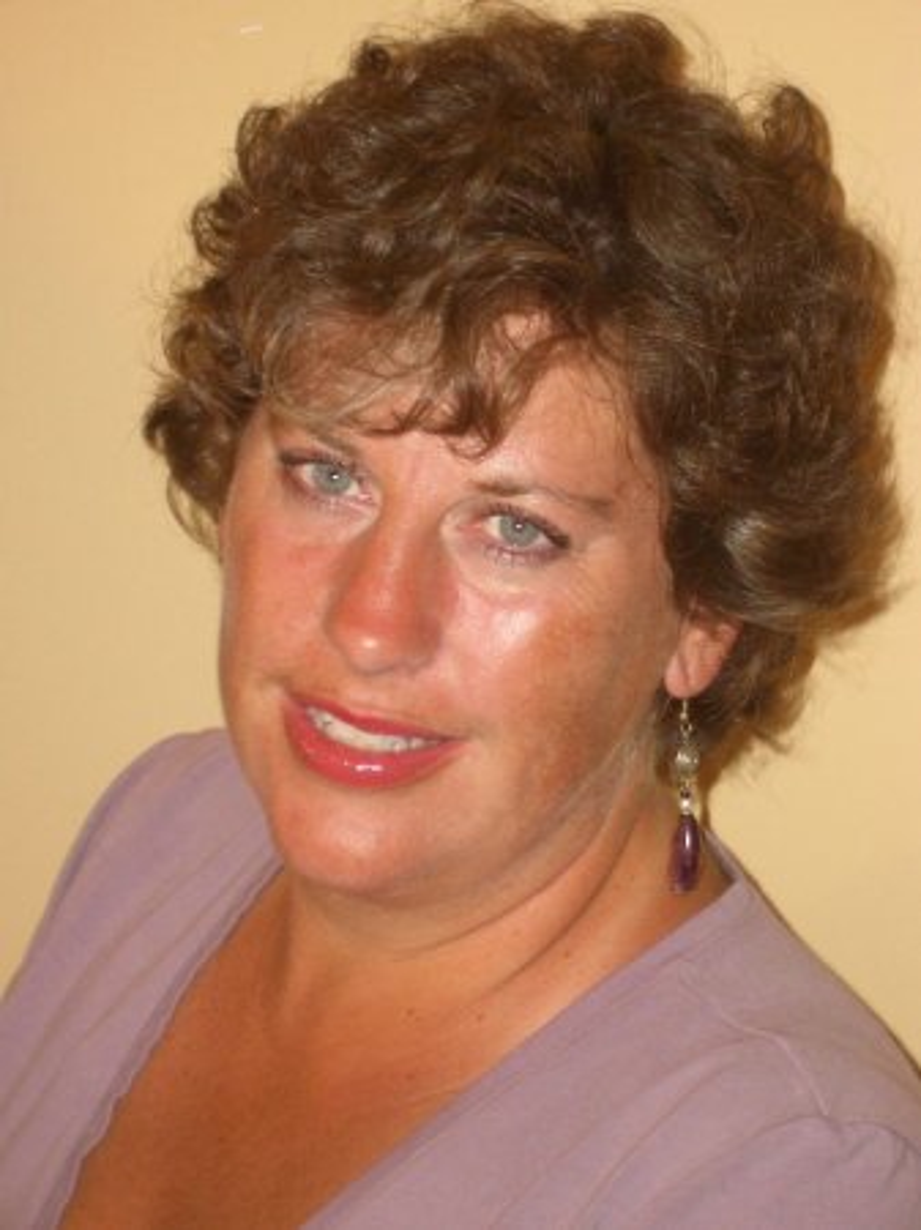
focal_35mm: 105
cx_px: 460
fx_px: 3728
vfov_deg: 18.7
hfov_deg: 14.1
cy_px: 615
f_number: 4.8
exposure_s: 1/60
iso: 100
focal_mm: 17.4
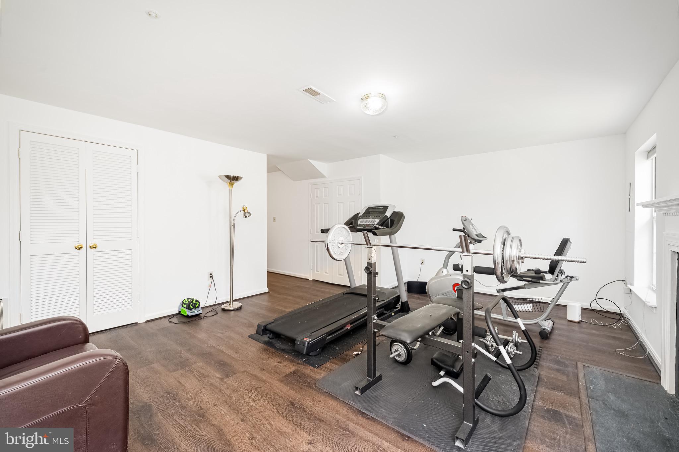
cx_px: 340
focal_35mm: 14
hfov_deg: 104.3
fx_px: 264
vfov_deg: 81.2
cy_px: 226
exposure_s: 1/100
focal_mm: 14
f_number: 8
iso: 400
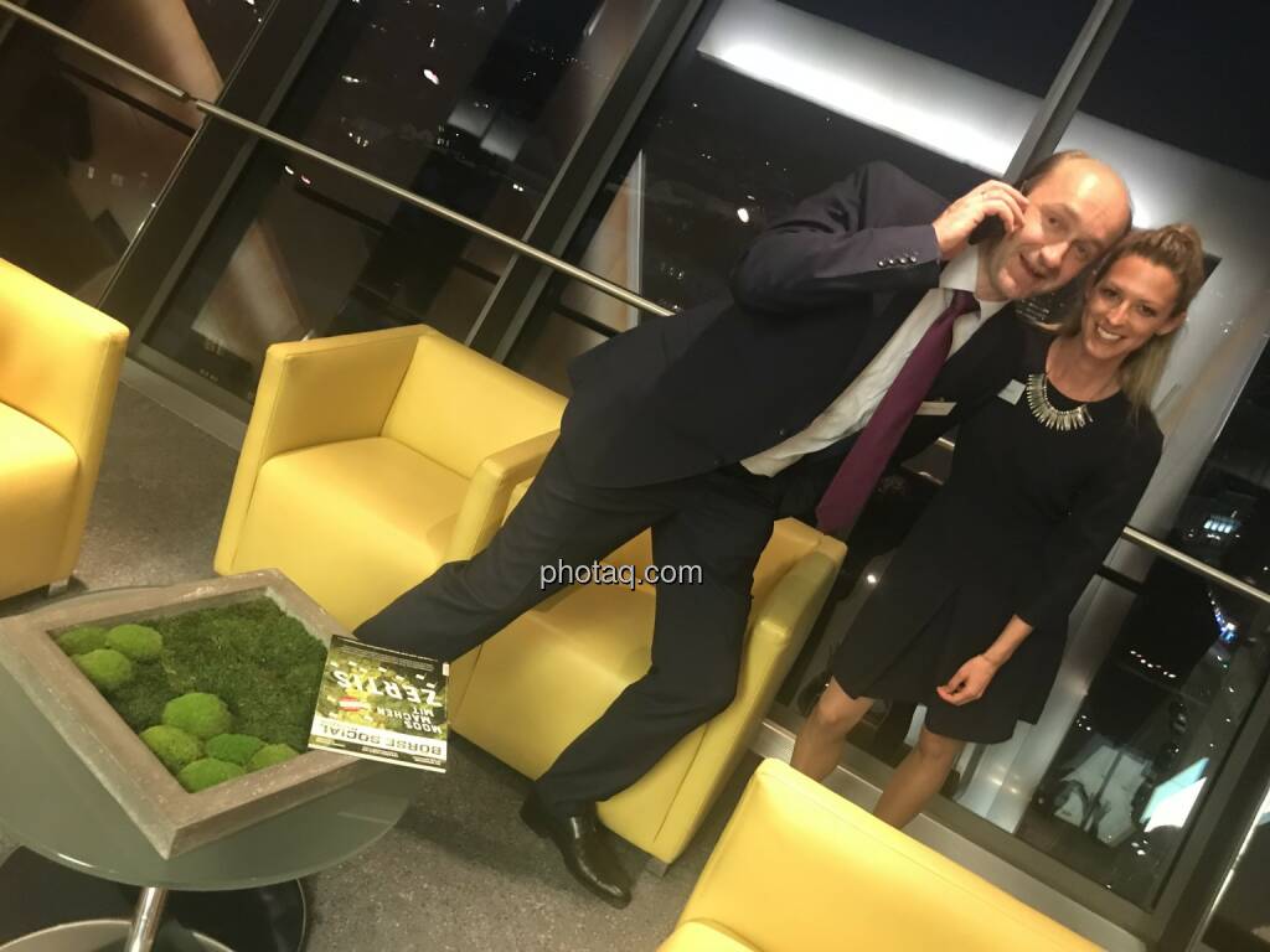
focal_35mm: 28
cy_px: 476
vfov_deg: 49.7
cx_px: 635
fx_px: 1027
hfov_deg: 63.4
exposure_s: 1/6
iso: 80
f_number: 1.8
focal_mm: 3.99
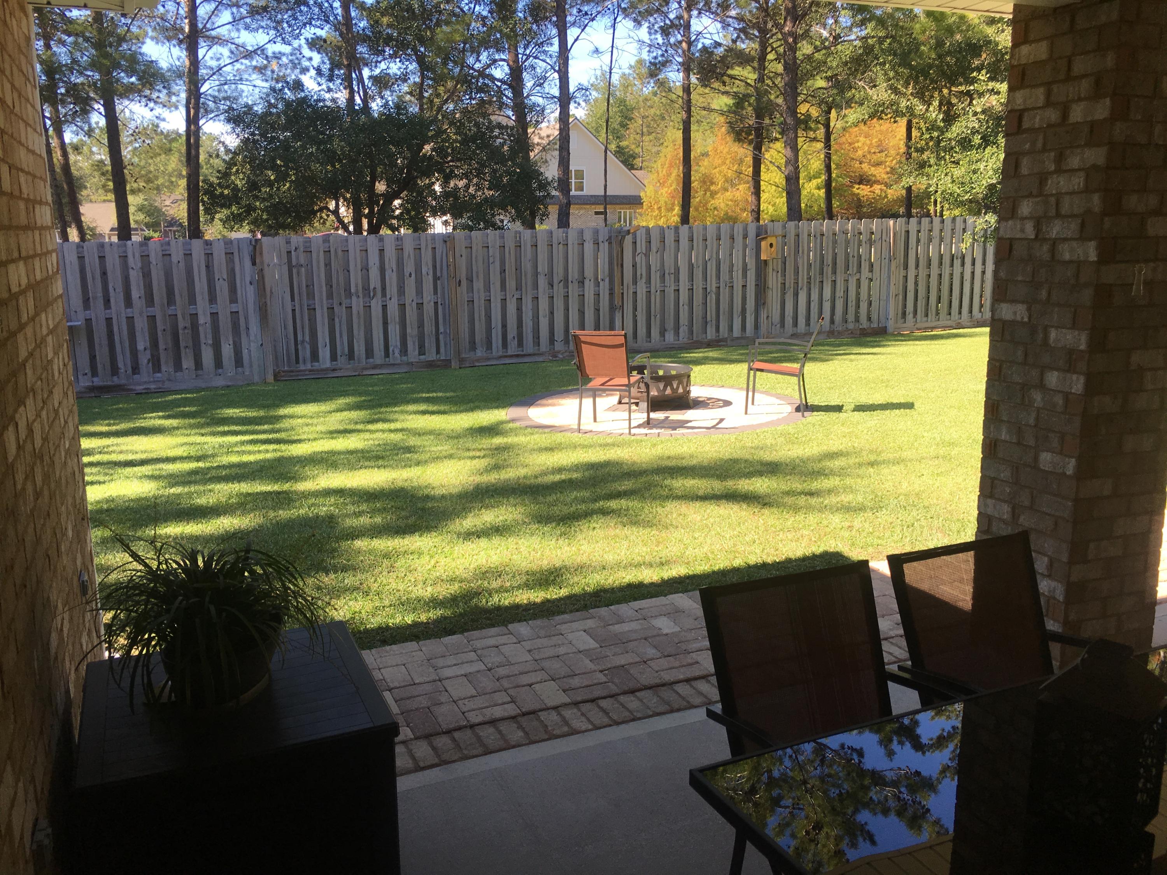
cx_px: 584
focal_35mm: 29
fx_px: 978
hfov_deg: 61.7
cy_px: 438
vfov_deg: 48.2
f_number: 2.2
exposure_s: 1/333
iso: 25
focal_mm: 4.15
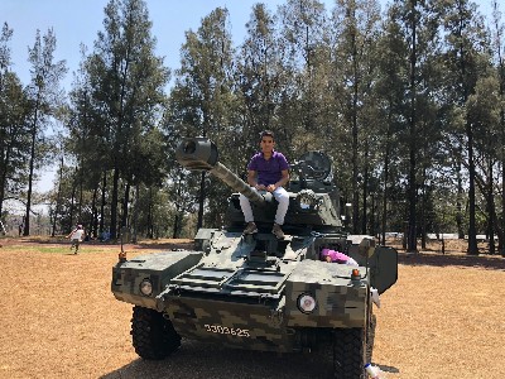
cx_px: 252
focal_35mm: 28
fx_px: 408
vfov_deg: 49.7
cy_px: 190
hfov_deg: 63.4
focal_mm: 3.99
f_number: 1.8
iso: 20
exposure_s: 1/774
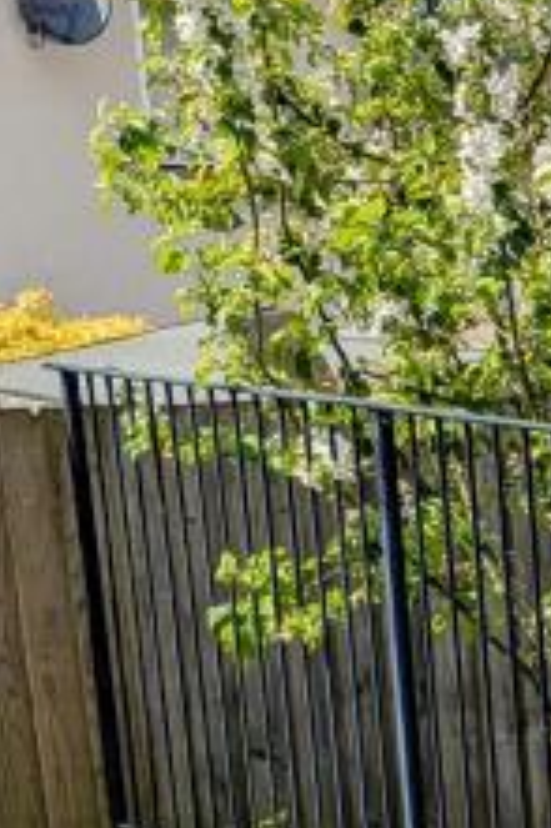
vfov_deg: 16.9
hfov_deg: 10.0
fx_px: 2667
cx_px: 1432
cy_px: 968
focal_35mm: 116
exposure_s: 1/1984
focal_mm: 6.81
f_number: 1.85
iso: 47
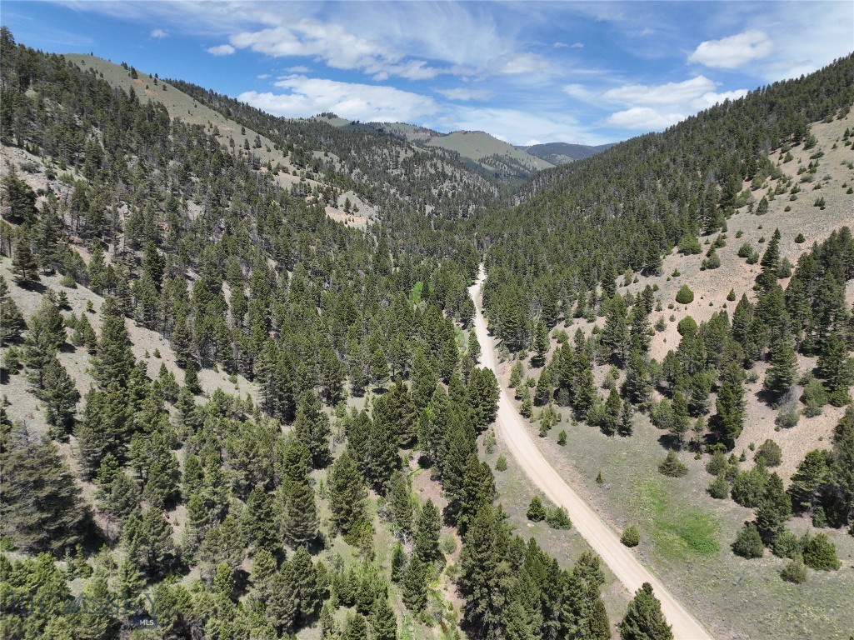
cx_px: 427
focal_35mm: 24
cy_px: 320
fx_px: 592
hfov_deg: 71.6
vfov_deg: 56.8
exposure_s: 1/1600
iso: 110
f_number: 2.8
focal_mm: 12.29
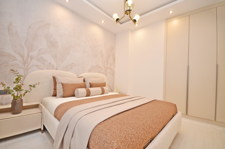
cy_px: 74
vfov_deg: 77.1
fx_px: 94
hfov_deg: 100.5
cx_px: 112
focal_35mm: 15
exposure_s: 1/60
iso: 450
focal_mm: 10
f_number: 4
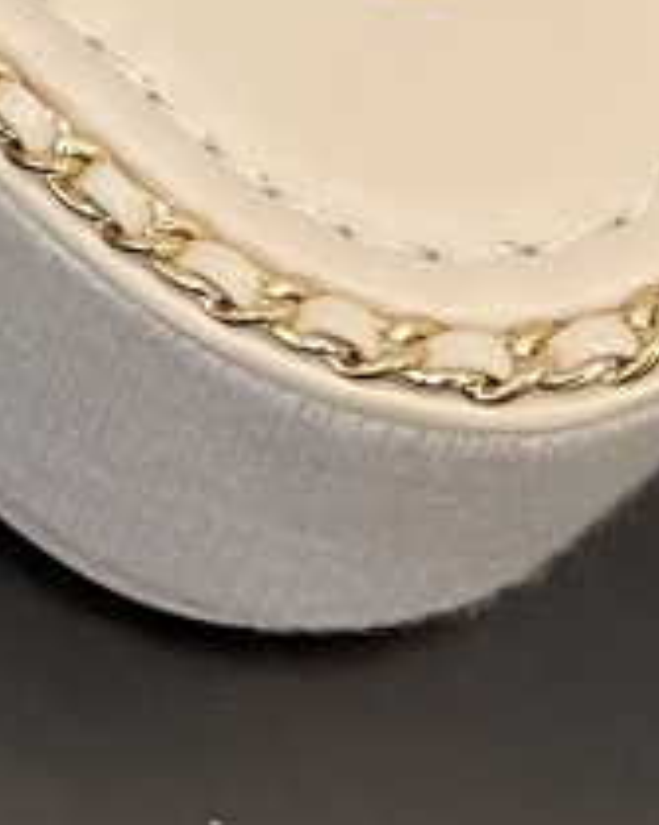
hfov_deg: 8.0
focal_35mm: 175
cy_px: -770
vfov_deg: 10.3
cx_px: -1042
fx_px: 4270
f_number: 1.6
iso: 80
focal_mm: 5.1
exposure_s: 1/50
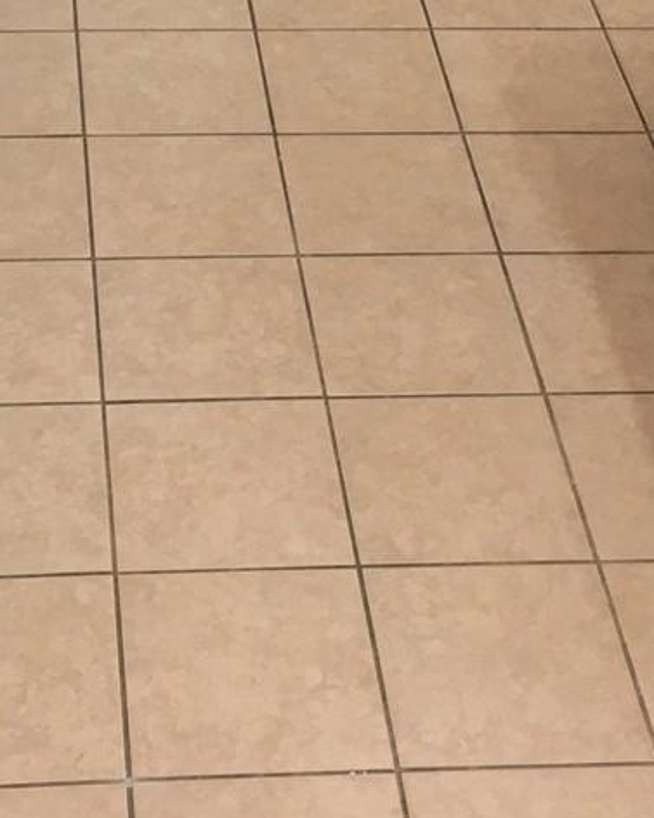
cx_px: 194
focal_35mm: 96
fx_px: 2325
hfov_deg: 16.0
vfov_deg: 18.8
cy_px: -198
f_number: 2.2
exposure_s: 1/30
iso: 50
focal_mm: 4.15
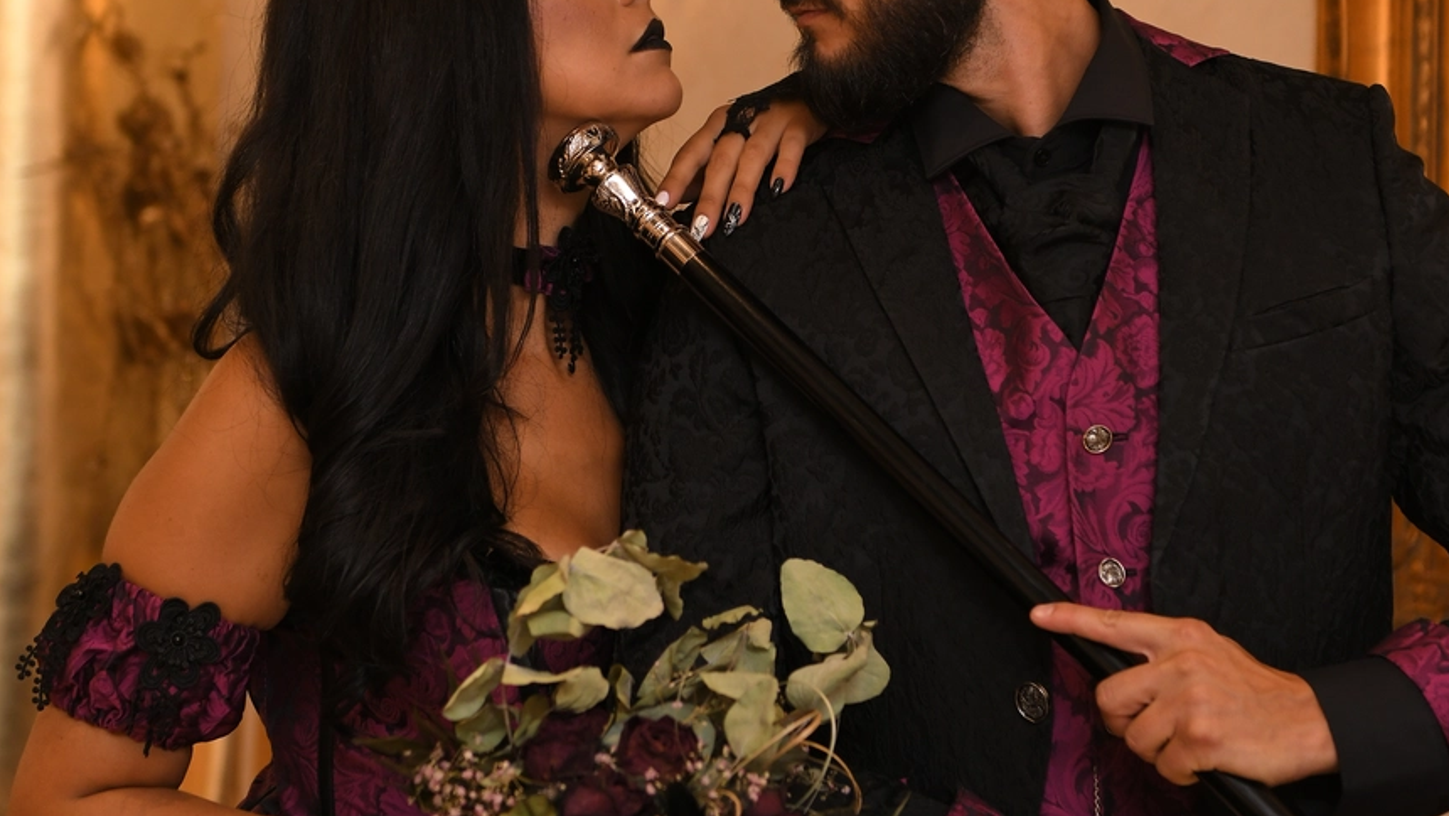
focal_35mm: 106
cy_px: 189
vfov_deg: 11.4
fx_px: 4073
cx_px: 787
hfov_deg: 20.2
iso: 1000
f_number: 2.8
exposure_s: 1/250
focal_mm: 58
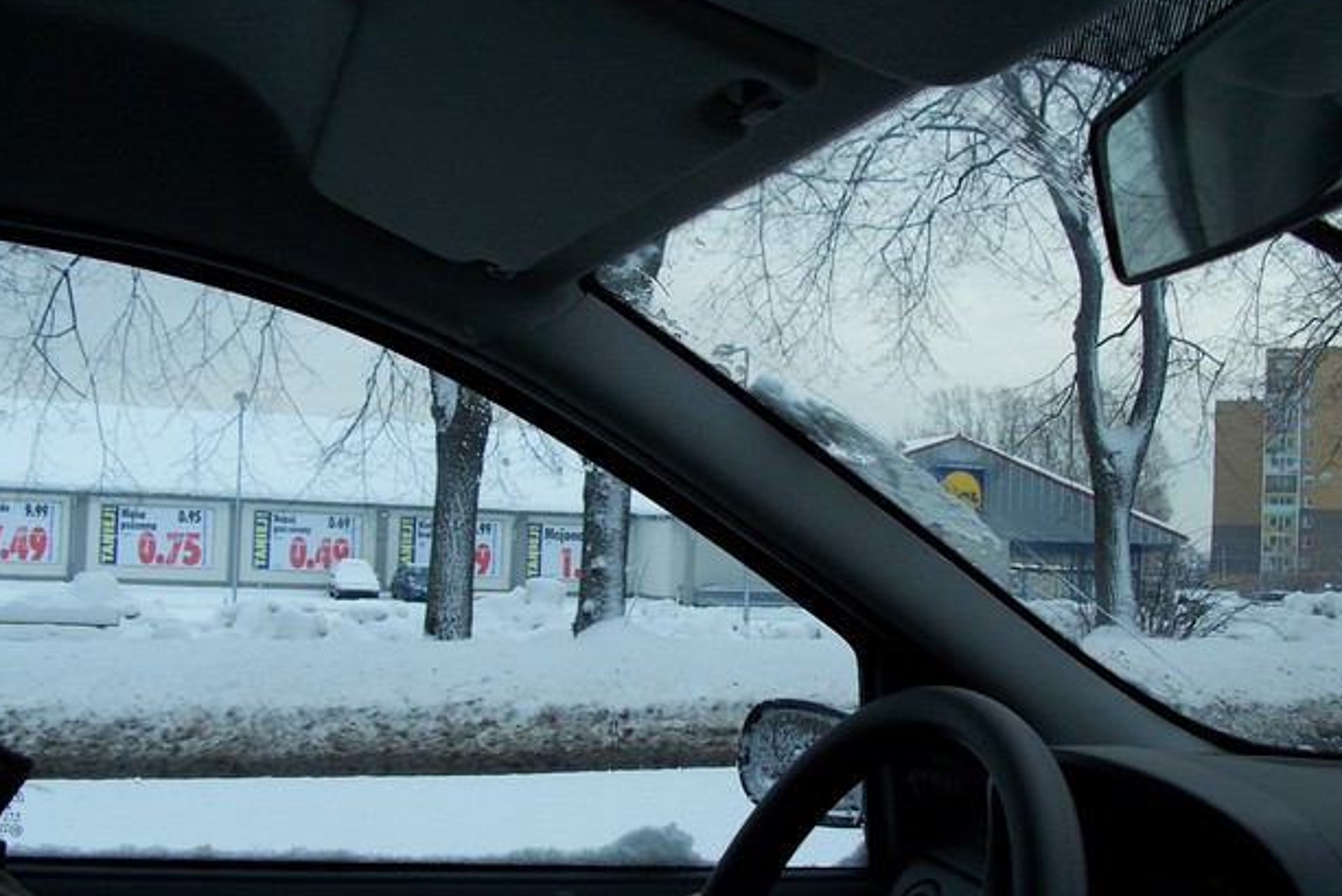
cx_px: 692
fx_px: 1417
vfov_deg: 35.0
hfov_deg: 50.7
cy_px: 493
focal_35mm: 38
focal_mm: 6
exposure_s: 1/250
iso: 80
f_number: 2.8
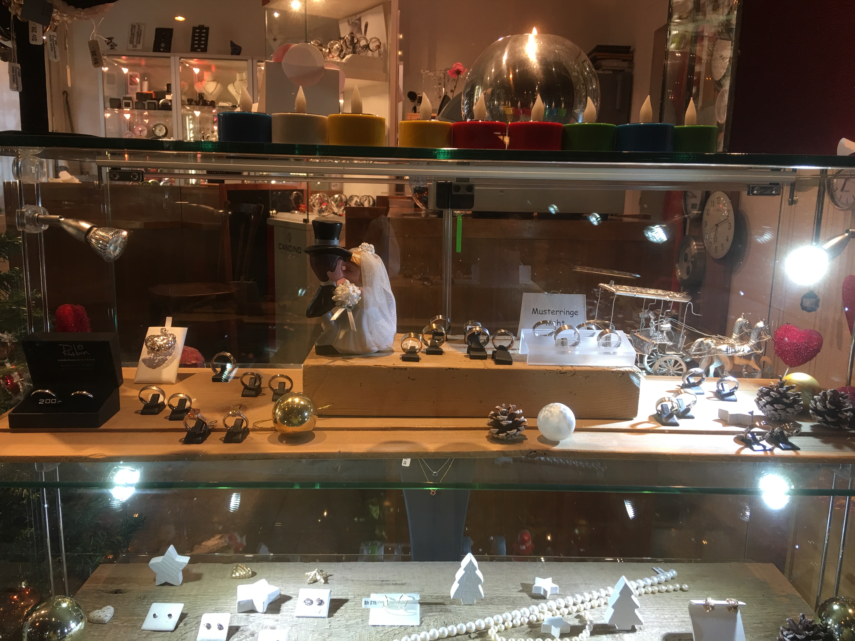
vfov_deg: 48.2
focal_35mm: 29
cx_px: 428
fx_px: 716
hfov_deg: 61.7
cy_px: 320
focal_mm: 4.15
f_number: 2.2
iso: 32
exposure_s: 1/17
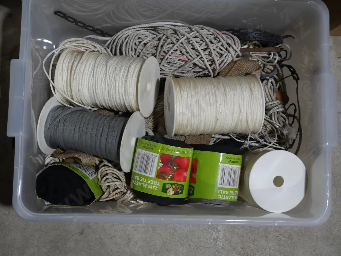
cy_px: 128
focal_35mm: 54
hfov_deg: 35.5
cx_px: 170
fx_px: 532
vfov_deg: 27.0
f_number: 5.3
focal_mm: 27
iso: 200
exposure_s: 1/80
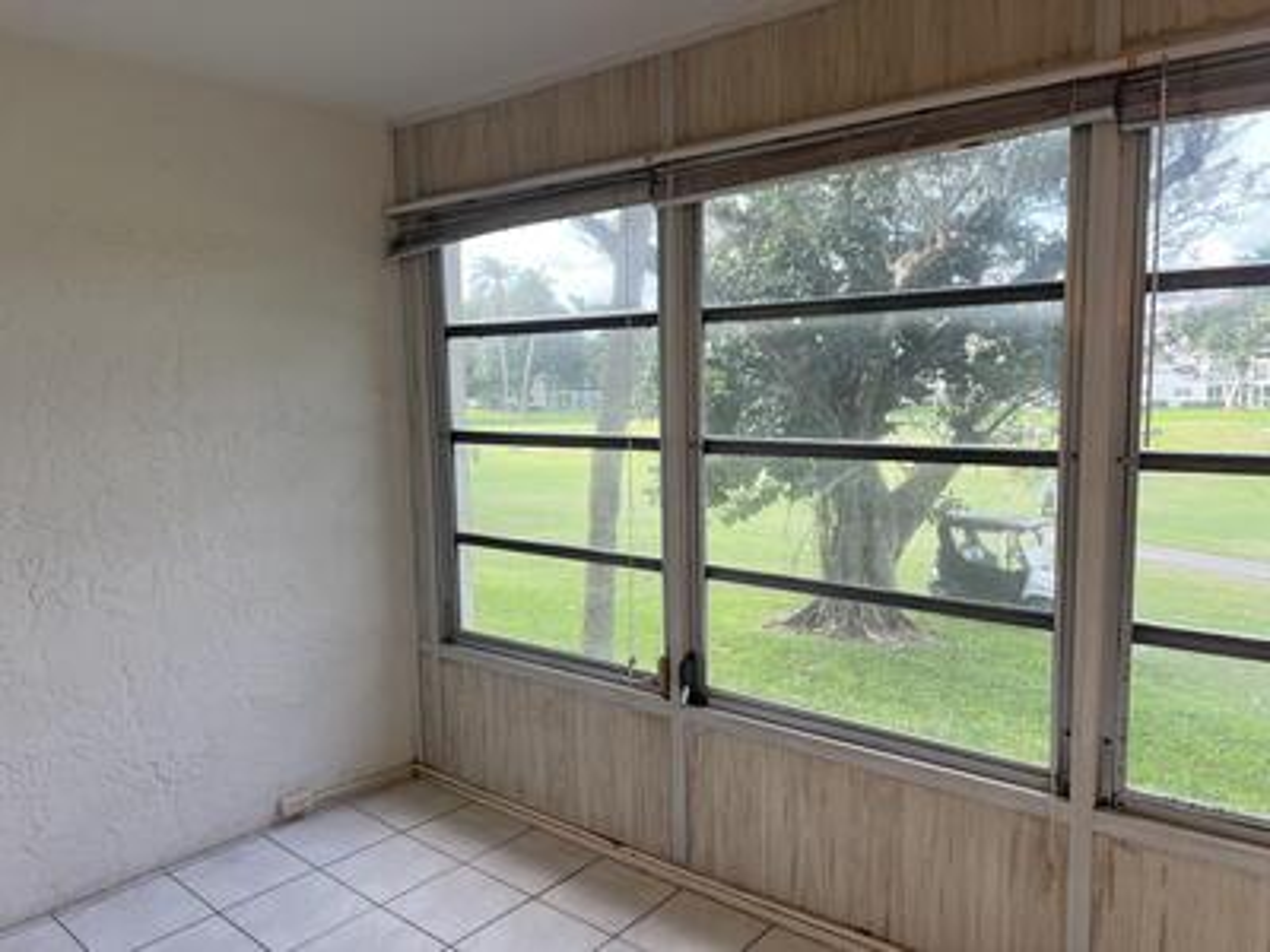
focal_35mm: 26
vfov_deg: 53.1
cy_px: 476
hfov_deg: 67.3
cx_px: 635
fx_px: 954
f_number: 1.5
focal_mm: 5.7
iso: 40
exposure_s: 1/120
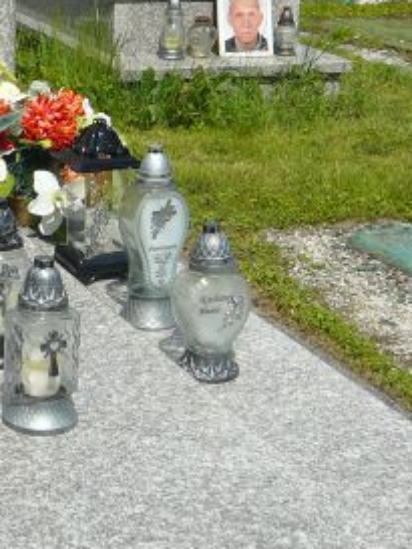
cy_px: 153
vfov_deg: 23.6
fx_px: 1300
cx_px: -34
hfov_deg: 17.4
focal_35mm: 82
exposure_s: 1/640
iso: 80
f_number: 5
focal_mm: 5.2
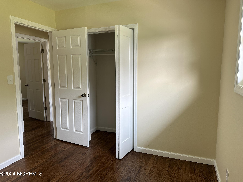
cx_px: 122
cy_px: 91
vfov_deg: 56.8
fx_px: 168
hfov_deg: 71.6
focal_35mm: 24
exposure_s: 1/121
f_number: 1.78
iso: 100
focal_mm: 6.86
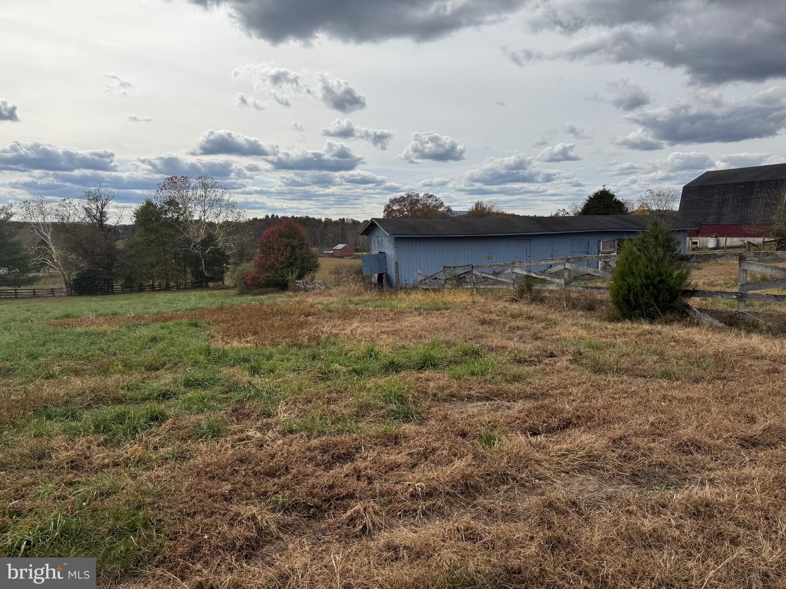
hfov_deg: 71.6
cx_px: 393
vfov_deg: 56.8
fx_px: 545
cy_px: 294
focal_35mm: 24
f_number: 1.78
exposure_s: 1/6410
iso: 80
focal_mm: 6.76
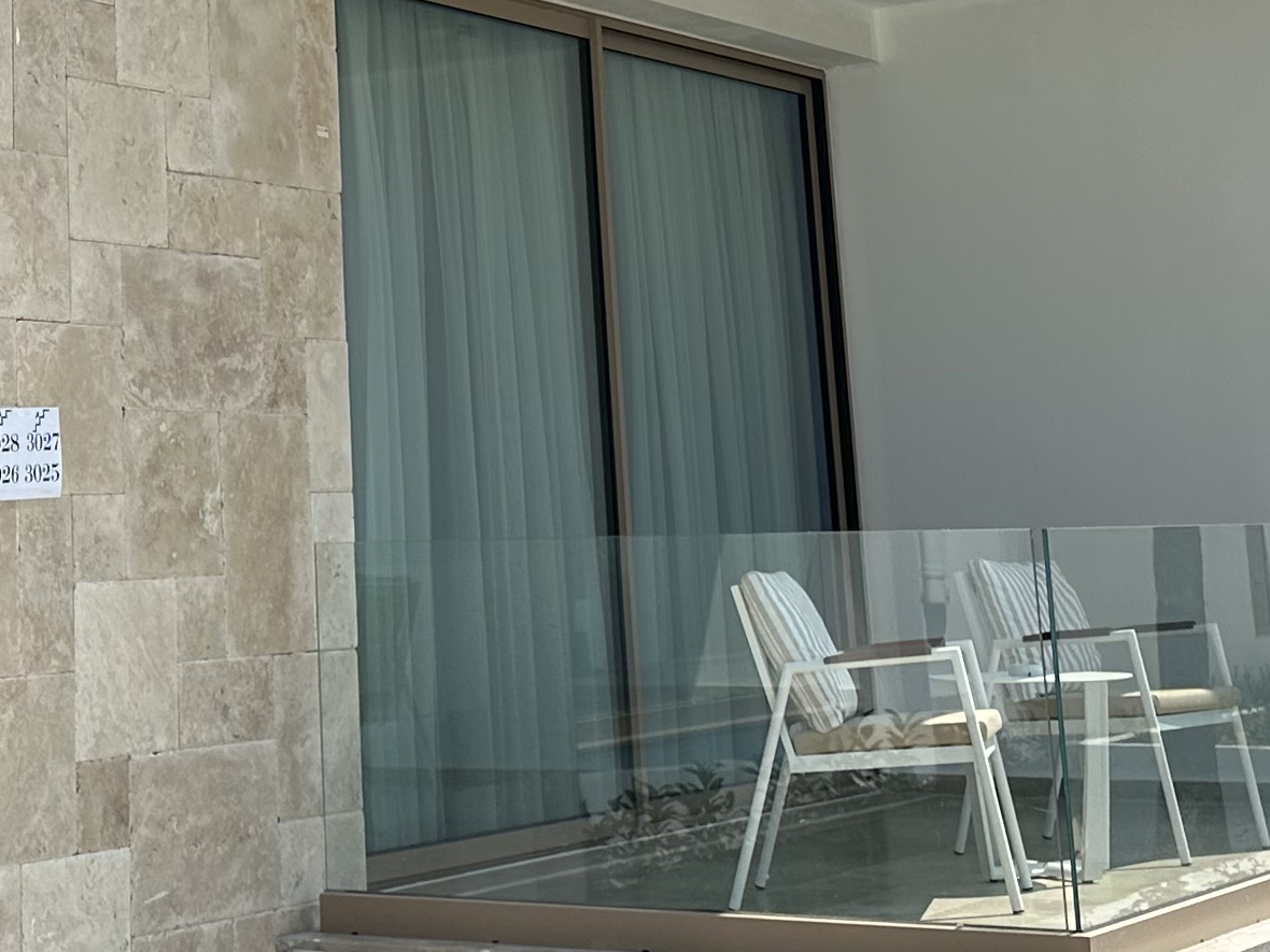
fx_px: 3008
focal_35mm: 82
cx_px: 290
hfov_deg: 23.5
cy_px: -110
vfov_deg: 17.4
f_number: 1.78
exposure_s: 1/5848
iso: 80
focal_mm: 6.86
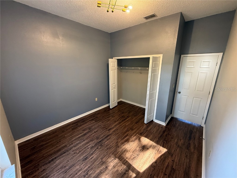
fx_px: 96
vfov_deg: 85.7
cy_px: 89
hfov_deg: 102.1
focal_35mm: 14
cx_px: 118
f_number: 2.2
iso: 400
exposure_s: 1/60
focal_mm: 2.22
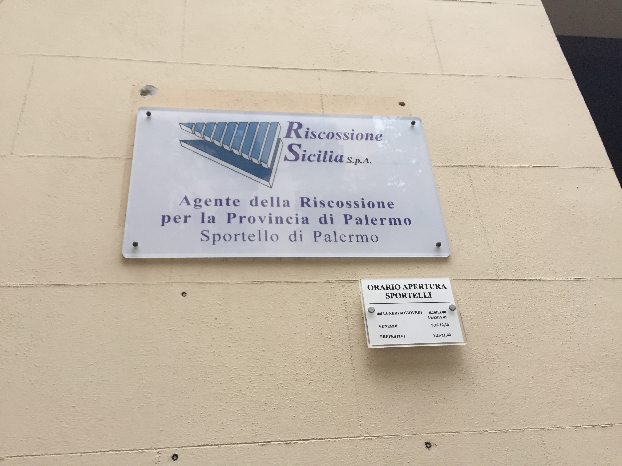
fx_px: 521
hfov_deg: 61.7
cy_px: 233
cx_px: 311
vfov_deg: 48.2
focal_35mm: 29
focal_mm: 4.15
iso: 50
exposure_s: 1/33
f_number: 2.2
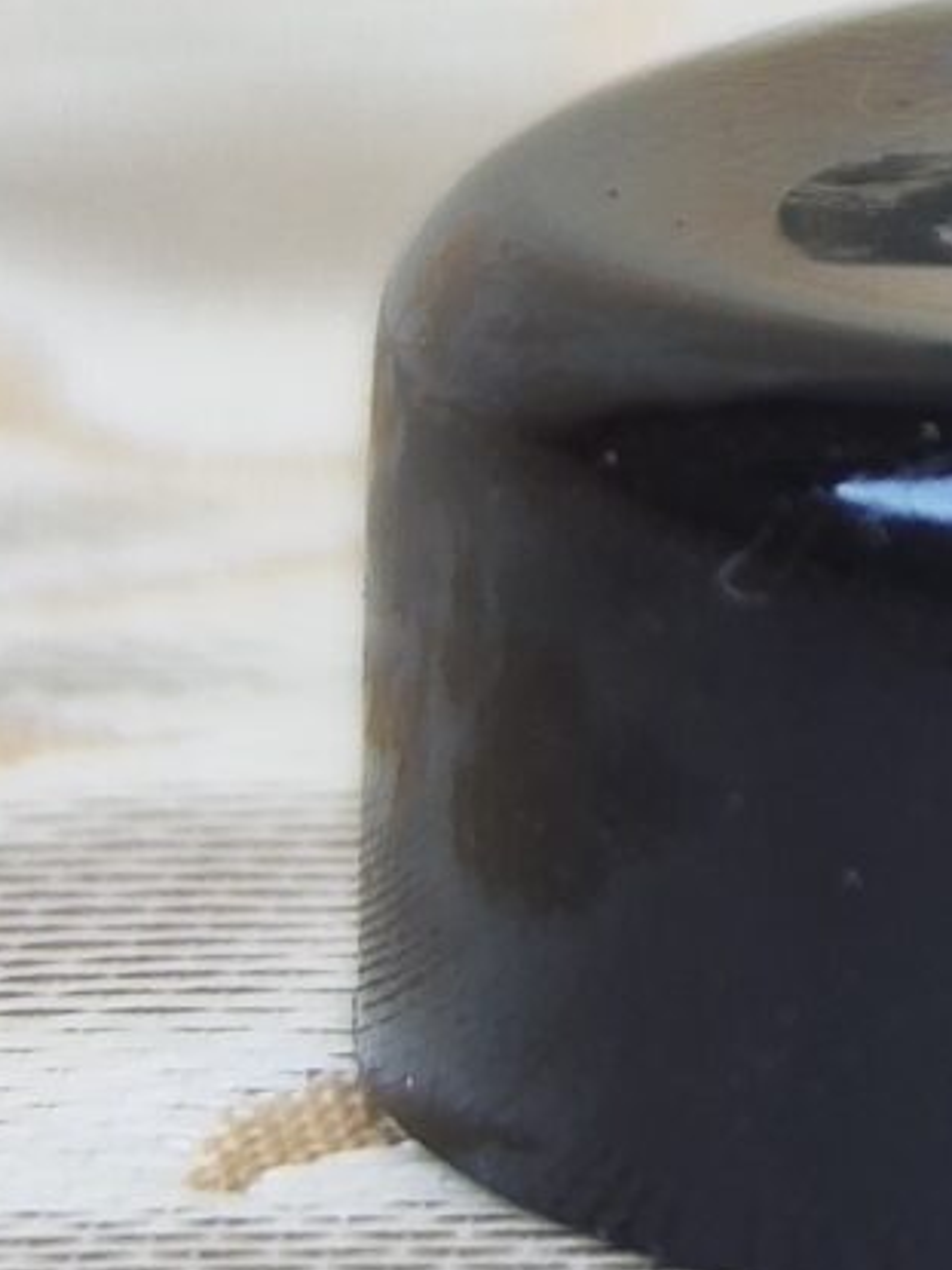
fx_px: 5210
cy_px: -670
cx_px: 2091
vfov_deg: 13.1
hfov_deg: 9.5
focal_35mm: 142
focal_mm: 7.01
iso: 224
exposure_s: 1/100
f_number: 1.69
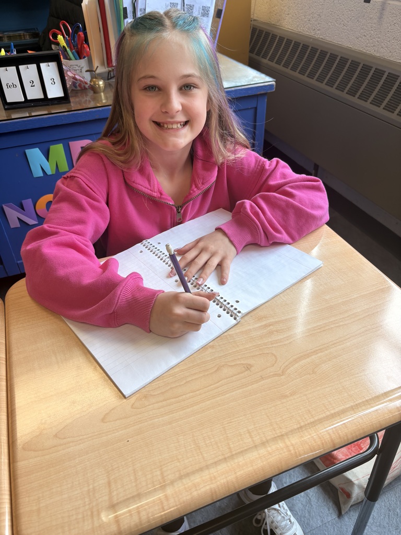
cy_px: 268
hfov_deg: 53.1
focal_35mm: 26
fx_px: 402
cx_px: 200
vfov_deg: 67.3
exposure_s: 1/120
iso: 32
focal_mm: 5.96
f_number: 1.6
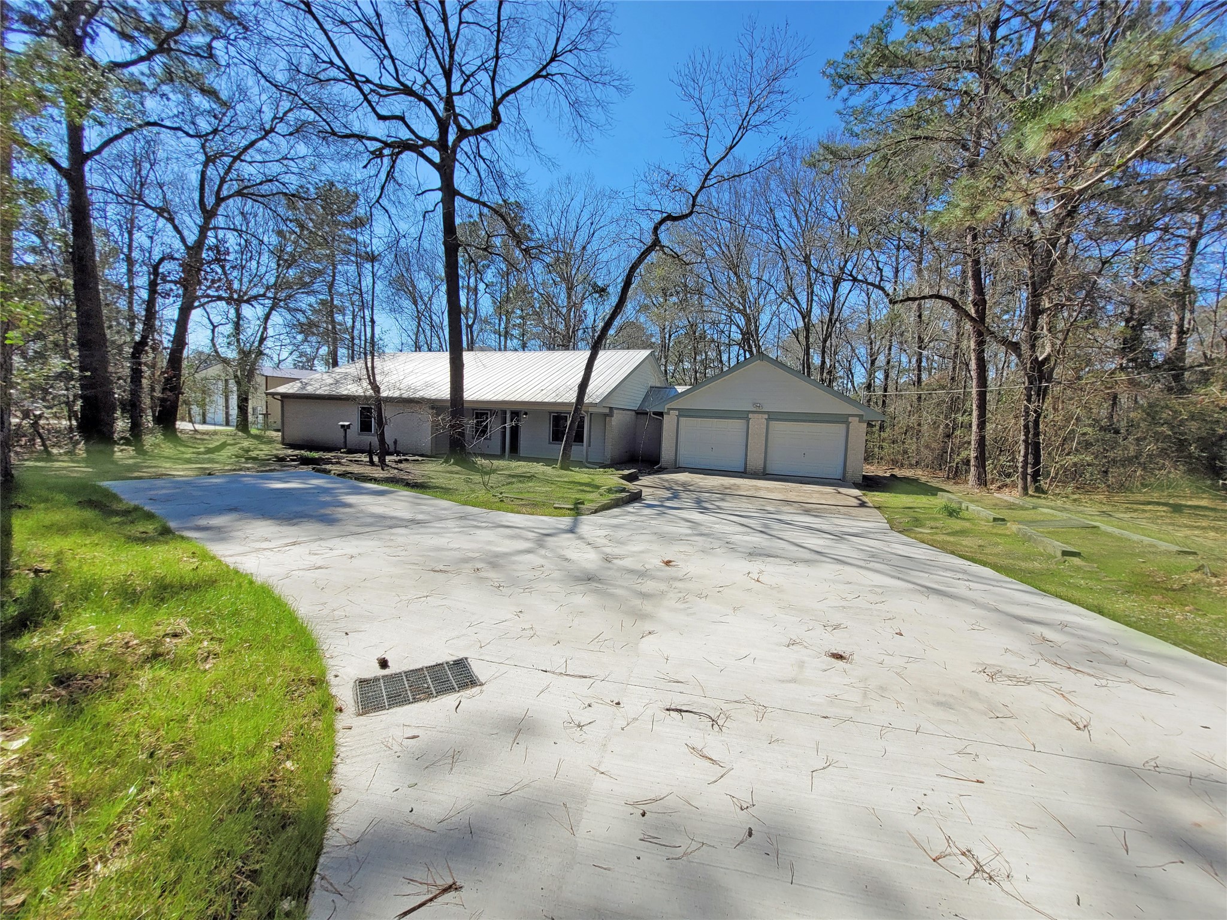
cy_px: 460
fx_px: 461
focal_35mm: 13
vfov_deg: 89.9
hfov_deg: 106.2
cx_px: 614
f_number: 2.2
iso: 40
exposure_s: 1/1550
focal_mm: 1.74
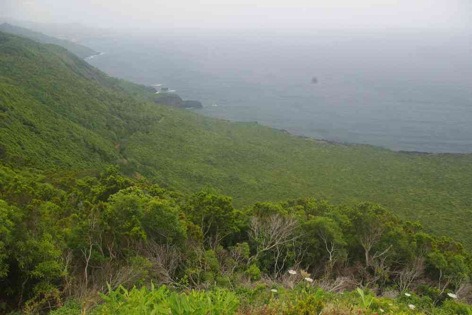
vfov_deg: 41.7
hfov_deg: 59.5
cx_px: 236
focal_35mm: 32
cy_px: 158
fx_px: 413
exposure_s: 1/50
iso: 200
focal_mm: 21
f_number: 11
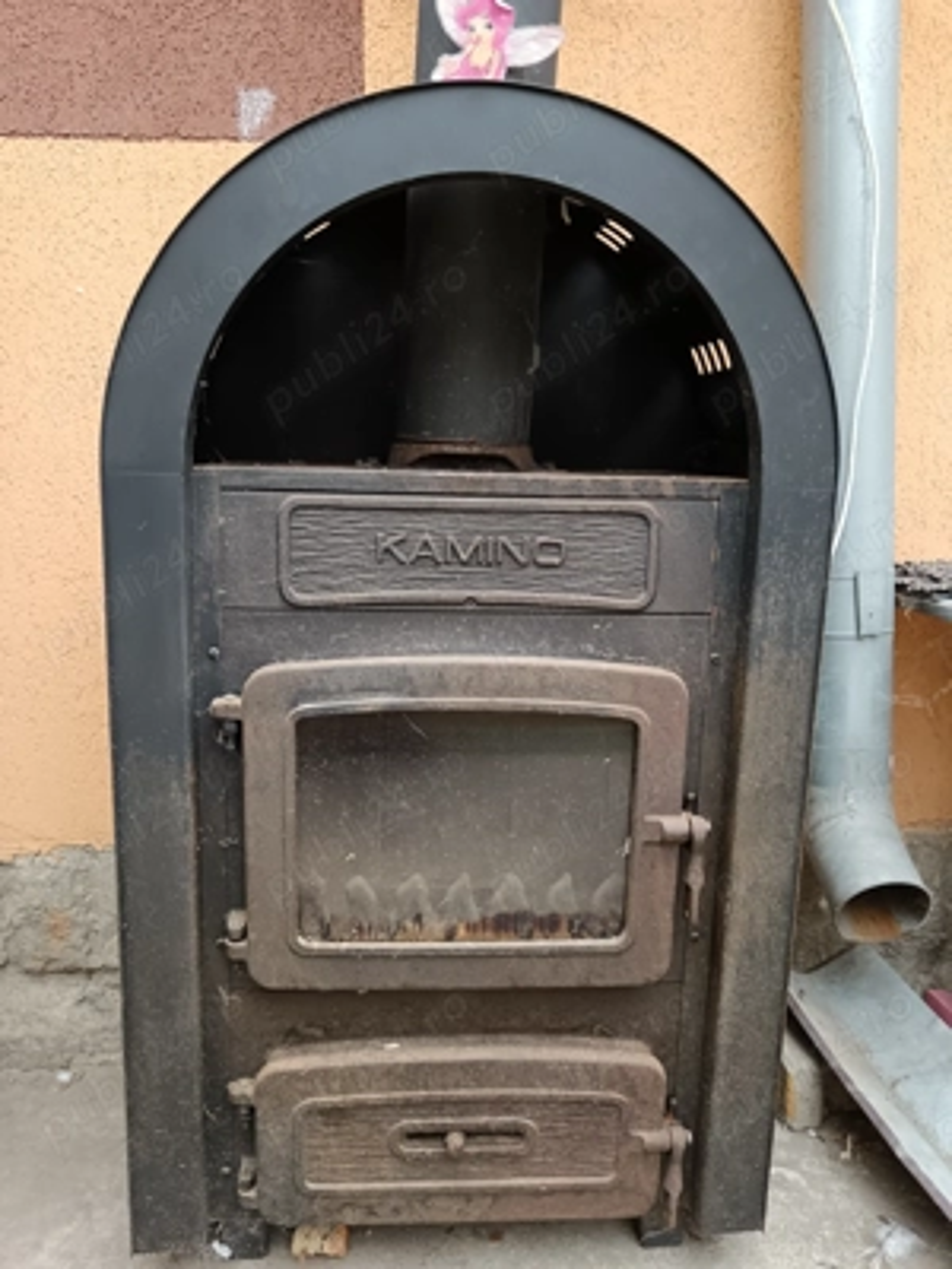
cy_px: 634
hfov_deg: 51.4
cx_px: 476
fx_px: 990
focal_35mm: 27
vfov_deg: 65.3
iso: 537
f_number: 1.9
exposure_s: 1/100
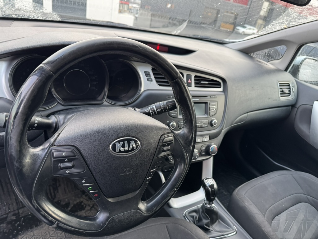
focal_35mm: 24
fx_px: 220
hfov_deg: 71.6
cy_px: 120
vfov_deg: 56.8
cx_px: 159
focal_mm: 6.76
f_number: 1.78
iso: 200
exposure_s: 1/72
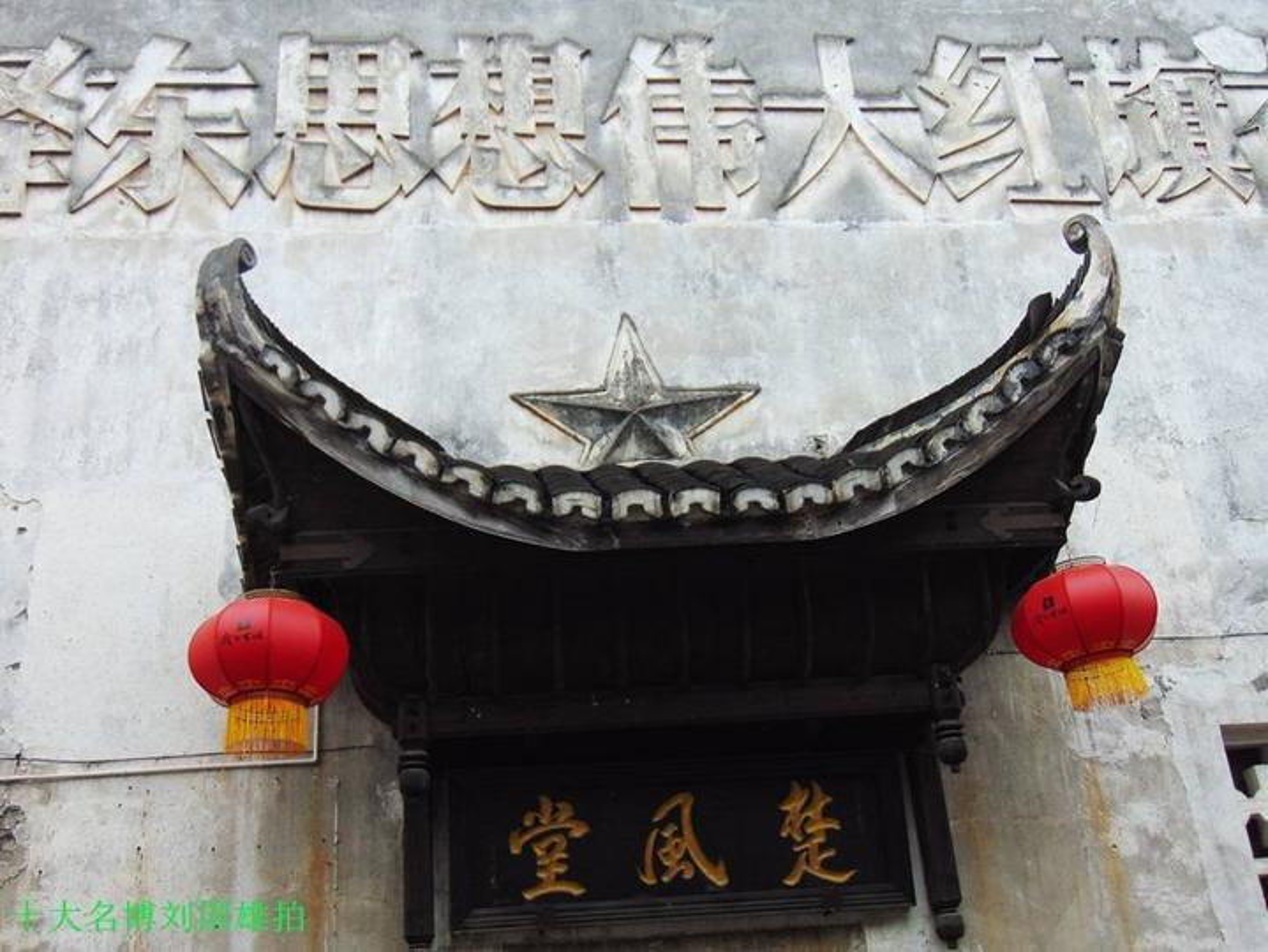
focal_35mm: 39
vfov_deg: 36.9
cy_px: 476
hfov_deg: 47.8
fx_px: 1429
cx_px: 634
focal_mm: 6.9
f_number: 3.3
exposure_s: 1/250
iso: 80
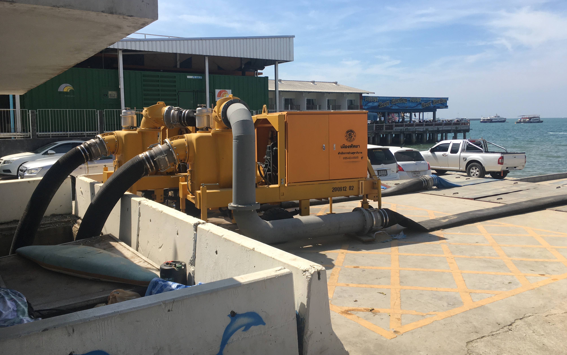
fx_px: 479
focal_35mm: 31
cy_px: 162
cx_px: 285
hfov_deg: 61.2
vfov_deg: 40.6
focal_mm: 4.15
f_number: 2.2
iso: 25
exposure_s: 1/1148
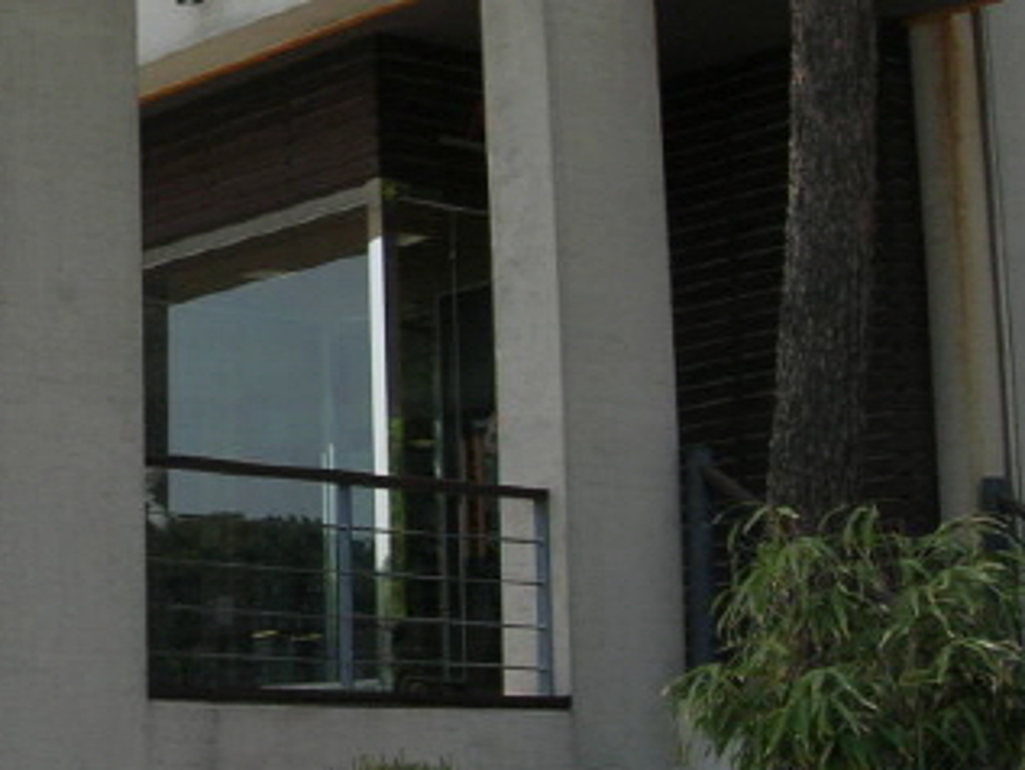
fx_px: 2844
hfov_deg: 19.3
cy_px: 281
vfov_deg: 15.4
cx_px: -204
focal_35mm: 96
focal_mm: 7.8
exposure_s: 1/562
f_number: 4.8
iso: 64
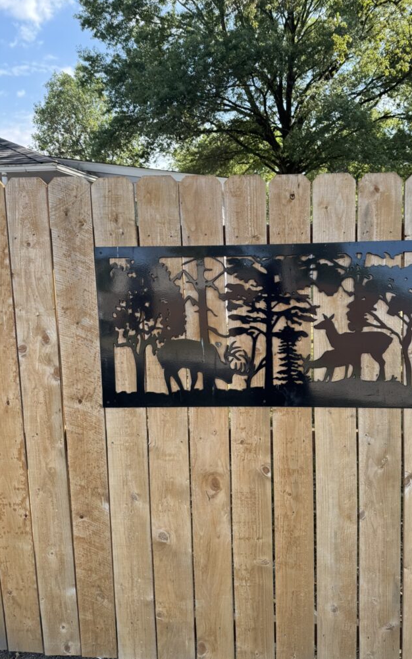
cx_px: 250
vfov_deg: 70.4
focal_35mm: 26
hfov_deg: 47.3
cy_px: 332
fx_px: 467
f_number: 1.78
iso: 80
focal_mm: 6.76
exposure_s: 1/514
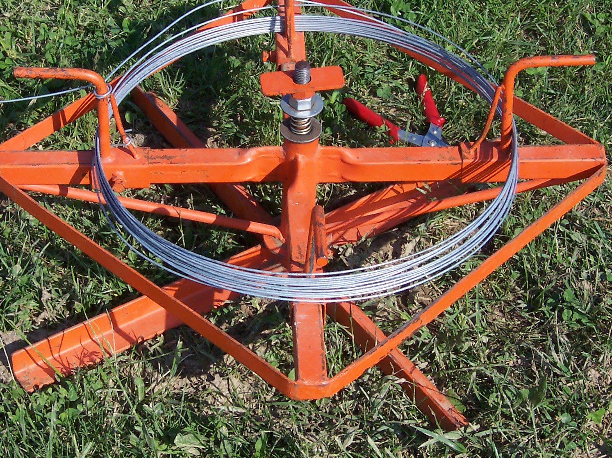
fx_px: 1997
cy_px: 196
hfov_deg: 17.4
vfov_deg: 13.1
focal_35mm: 113
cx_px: 296
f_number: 5.6
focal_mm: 12.8
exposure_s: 1/500
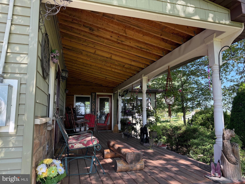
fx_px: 170
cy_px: 92
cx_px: 122
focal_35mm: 24
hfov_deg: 71.6
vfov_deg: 56.8
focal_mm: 6.76
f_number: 1.78
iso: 100
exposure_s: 1/353
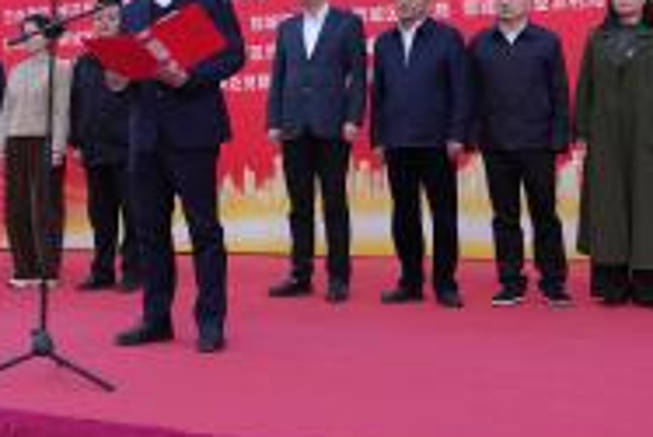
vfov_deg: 21.5
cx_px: 241
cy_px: 51
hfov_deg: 32.2
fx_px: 1125
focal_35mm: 62
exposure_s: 1/200
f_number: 4
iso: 80
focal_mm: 29
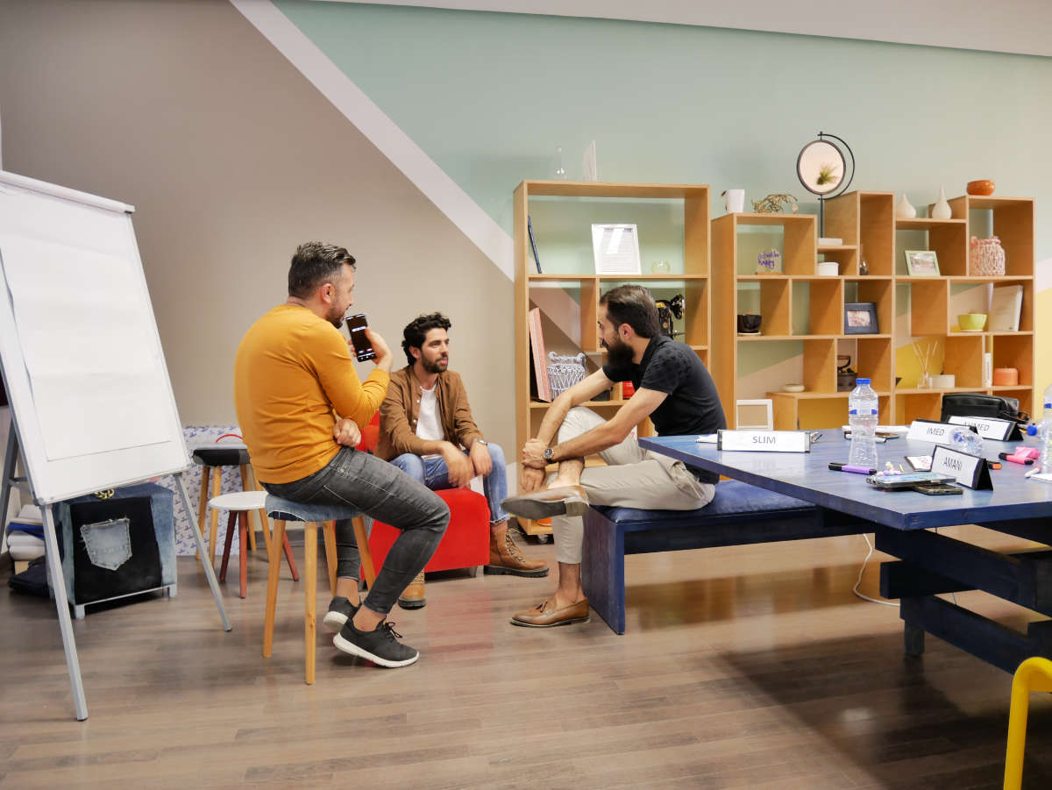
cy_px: 395
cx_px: 526
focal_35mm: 24
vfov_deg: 56.8
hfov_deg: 71.6
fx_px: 730
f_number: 3.5
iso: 800
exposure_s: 1/8
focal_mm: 12
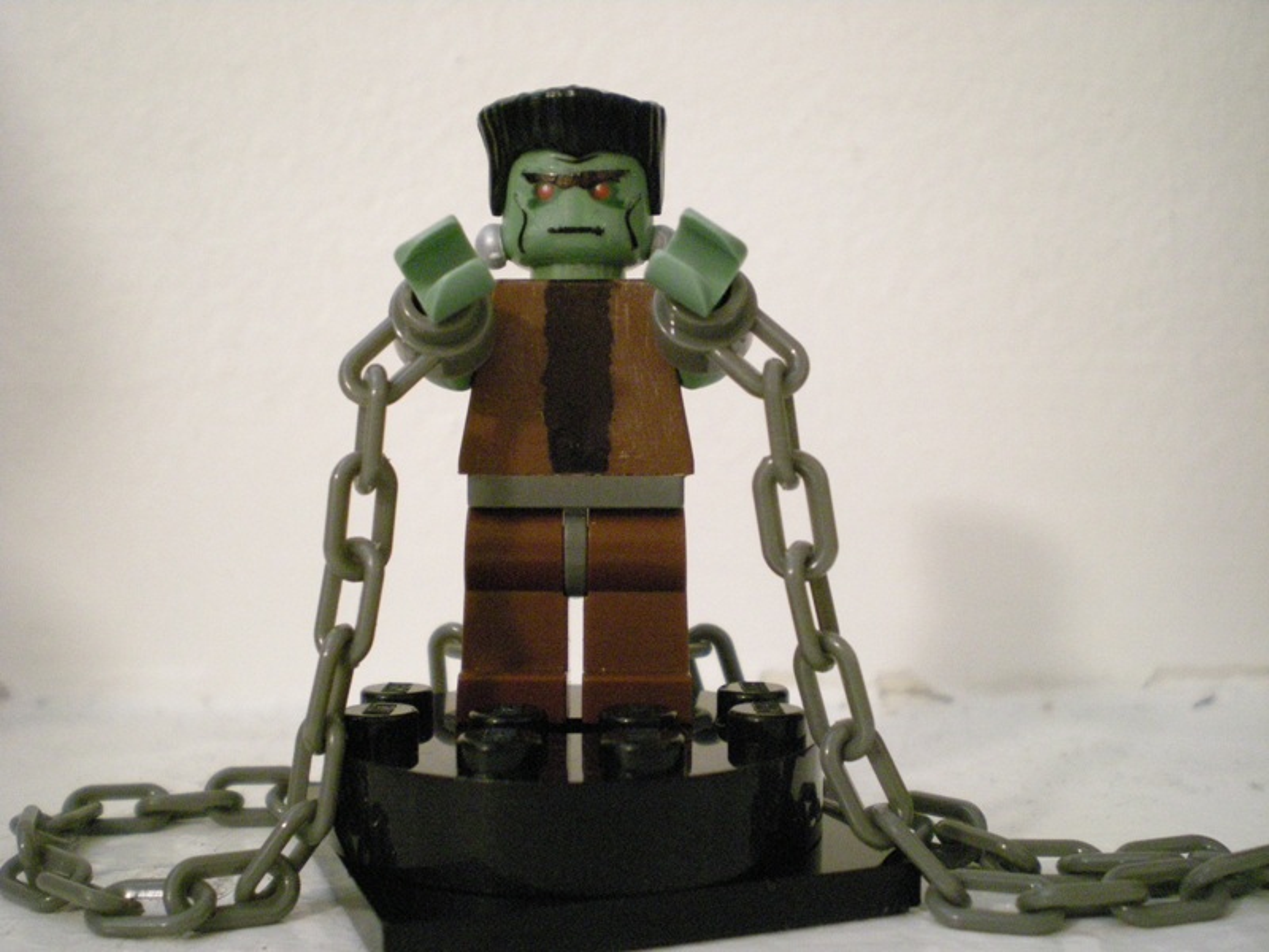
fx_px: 1393
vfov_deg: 37.7
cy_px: 476
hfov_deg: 49.0
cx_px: 634
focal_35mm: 38
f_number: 3.1
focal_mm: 6.3
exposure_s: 1/8
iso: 706
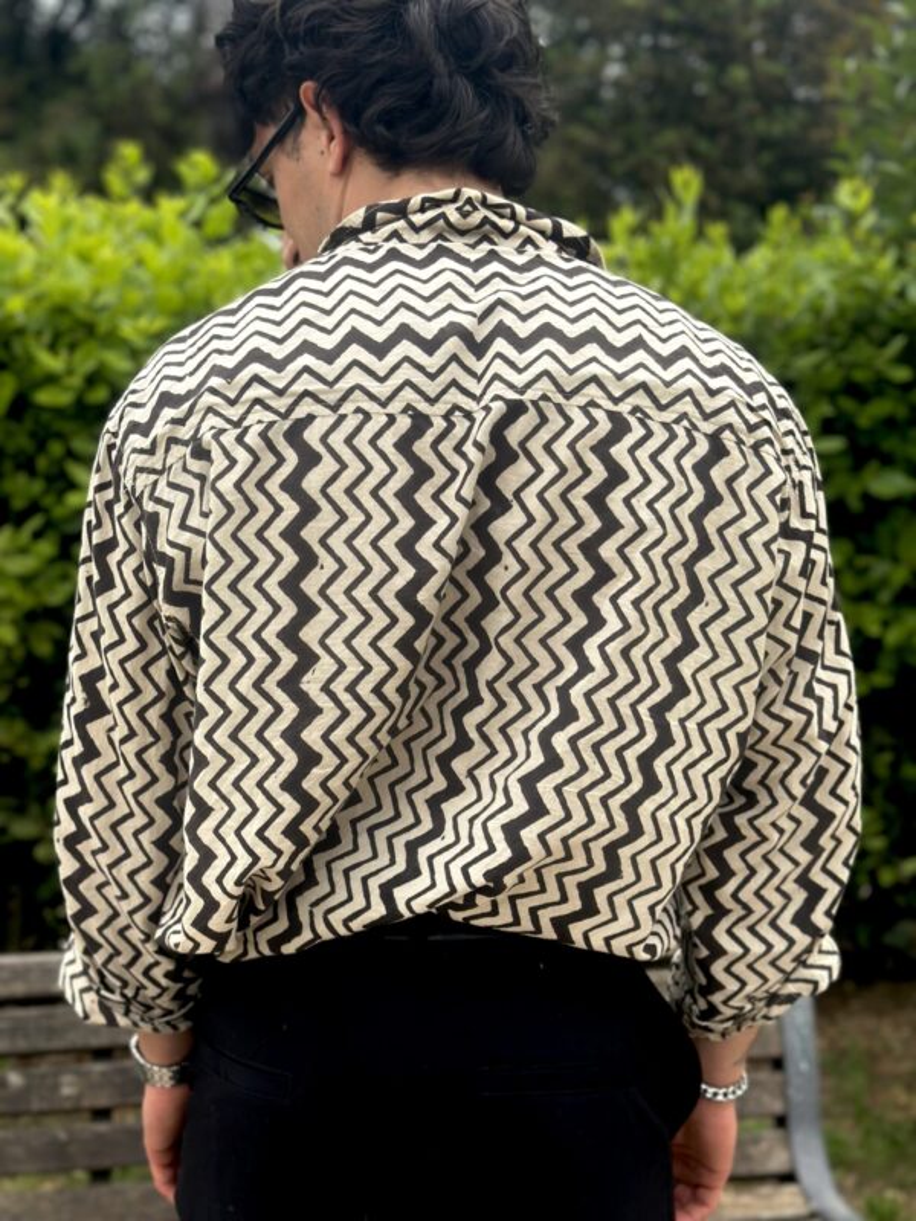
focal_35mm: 48
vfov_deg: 39.7
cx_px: 458
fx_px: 1694
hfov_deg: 30.3
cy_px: 610
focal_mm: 6.86
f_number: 1.78
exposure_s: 1/1695
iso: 80
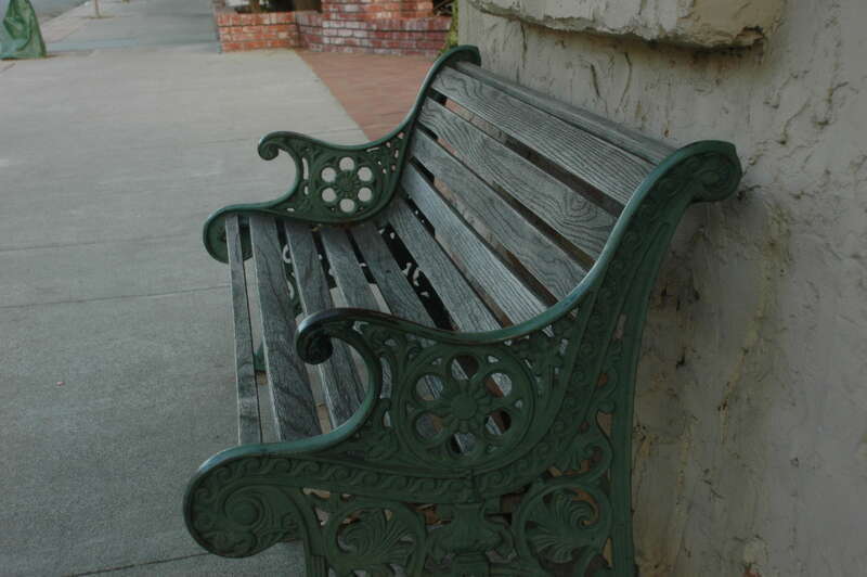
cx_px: 434
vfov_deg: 28.0
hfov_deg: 41.1
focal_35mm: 48
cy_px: 288
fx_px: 1155
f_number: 5.6
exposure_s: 1/50
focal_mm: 32
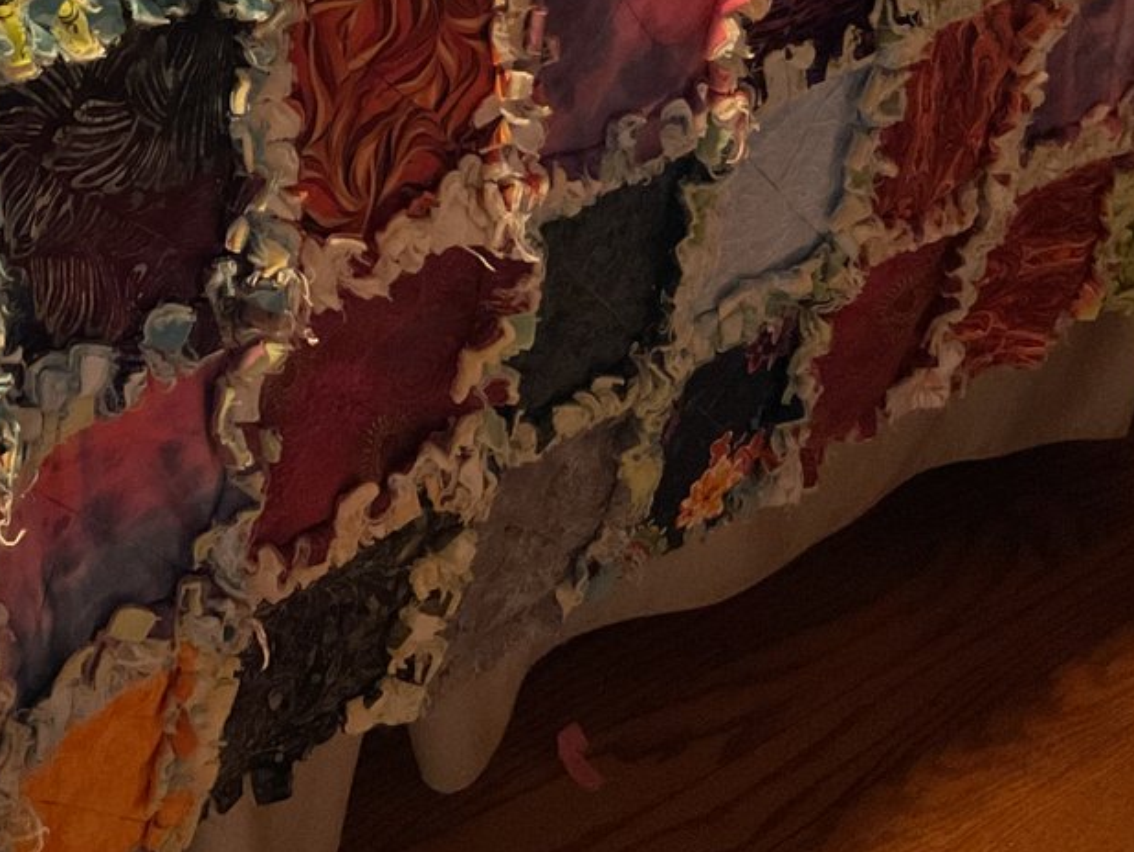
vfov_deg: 19.9
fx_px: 2327
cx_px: 219
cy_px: -71
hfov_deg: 26.8
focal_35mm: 71
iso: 200
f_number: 1.8
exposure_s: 1/40
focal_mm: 3
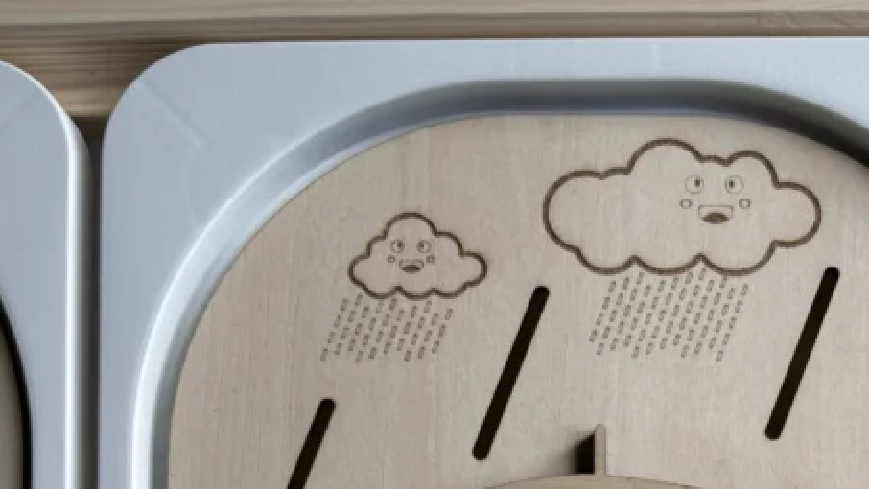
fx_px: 1152
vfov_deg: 20.2
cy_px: 757
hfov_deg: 40.9
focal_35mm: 50
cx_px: 562
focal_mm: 5.96
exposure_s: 1/349
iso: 50
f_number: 1.6
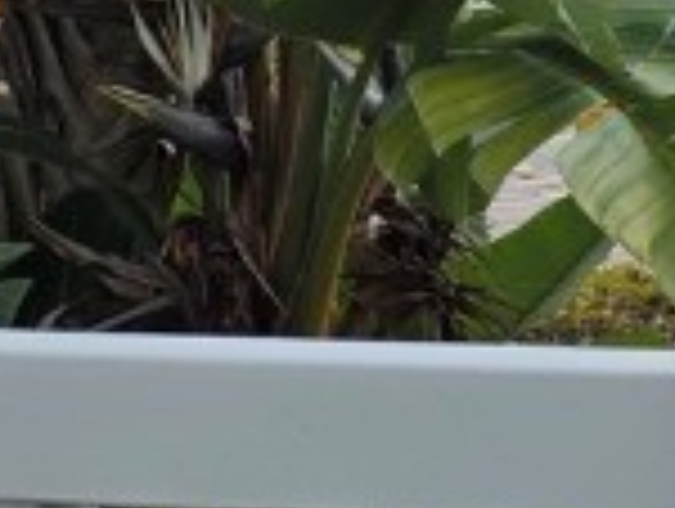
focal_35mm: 157
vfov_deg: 9.5
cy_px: 274
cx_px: 2236
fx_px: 3066
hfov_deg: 9.1
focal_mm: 5.4
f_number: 1.8
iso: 25
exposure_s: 1/2321
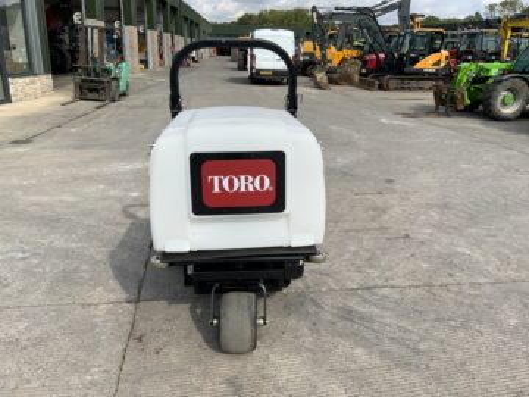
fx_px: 443
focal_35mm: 29
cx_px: 264
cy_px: 198
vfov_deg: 48.2
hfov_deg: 61.7
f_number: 1.8
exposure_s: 1/1730
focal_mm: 3
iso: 16
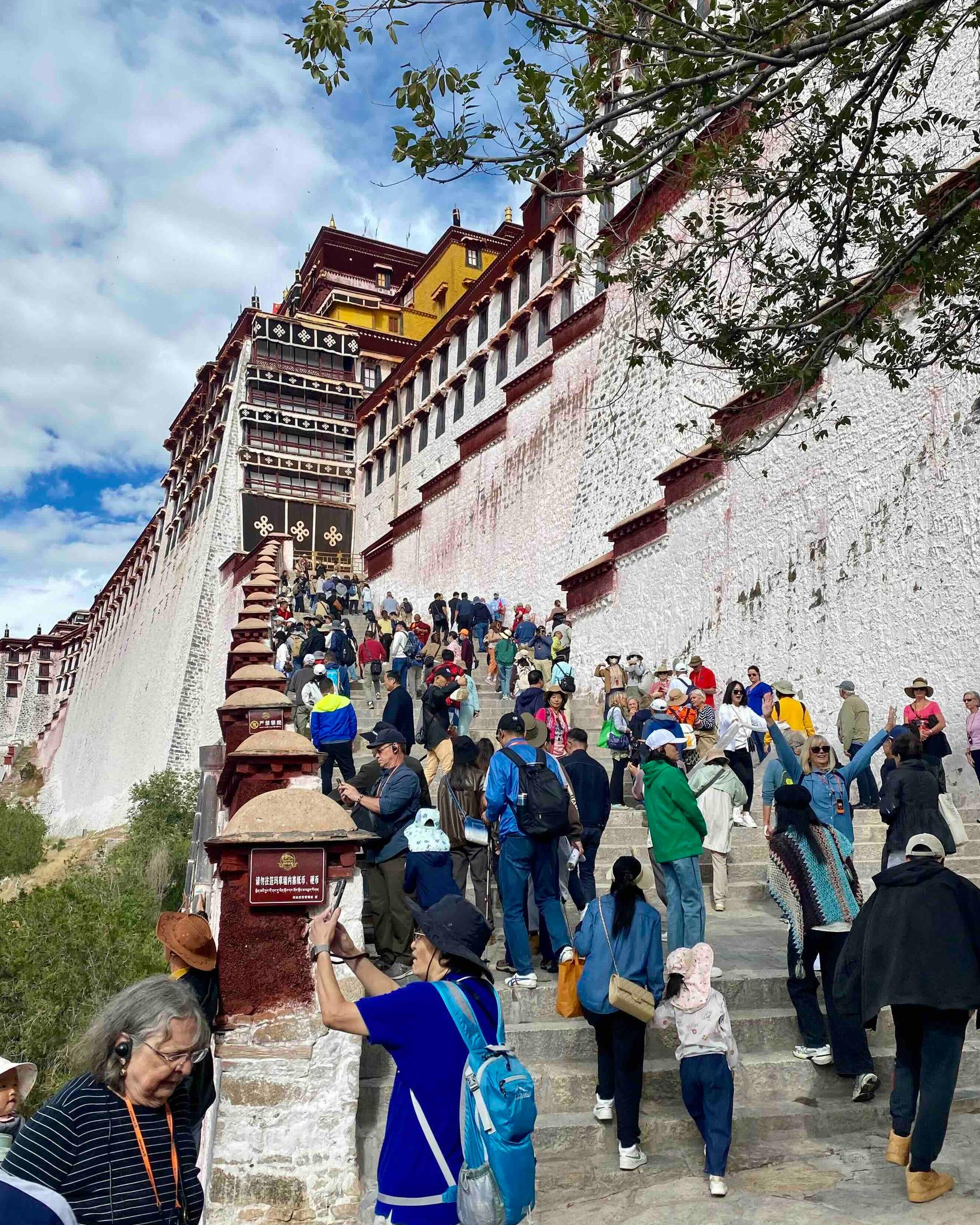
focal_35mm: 31
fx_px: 1124
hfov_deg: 47.1
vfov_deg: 57.2
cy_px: 639
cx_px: 493
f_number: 1.8
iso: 32
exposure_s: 1/2755
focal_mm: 4.25
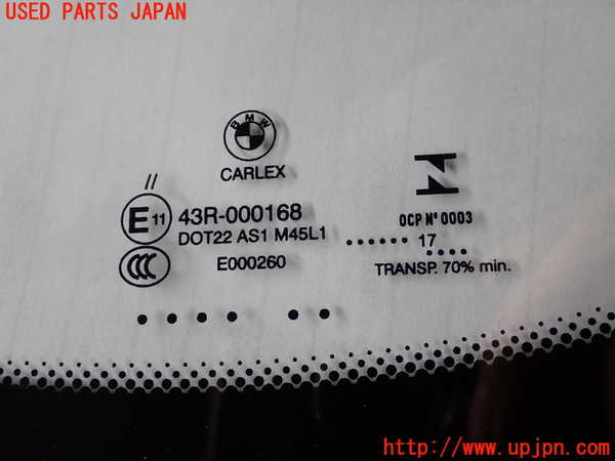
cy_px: 230
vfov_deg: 32.9
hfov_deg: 42.9
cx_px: 308
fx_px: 782
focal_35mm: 44
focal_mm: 7.84
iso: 100
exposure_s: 1/125
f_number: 2.9
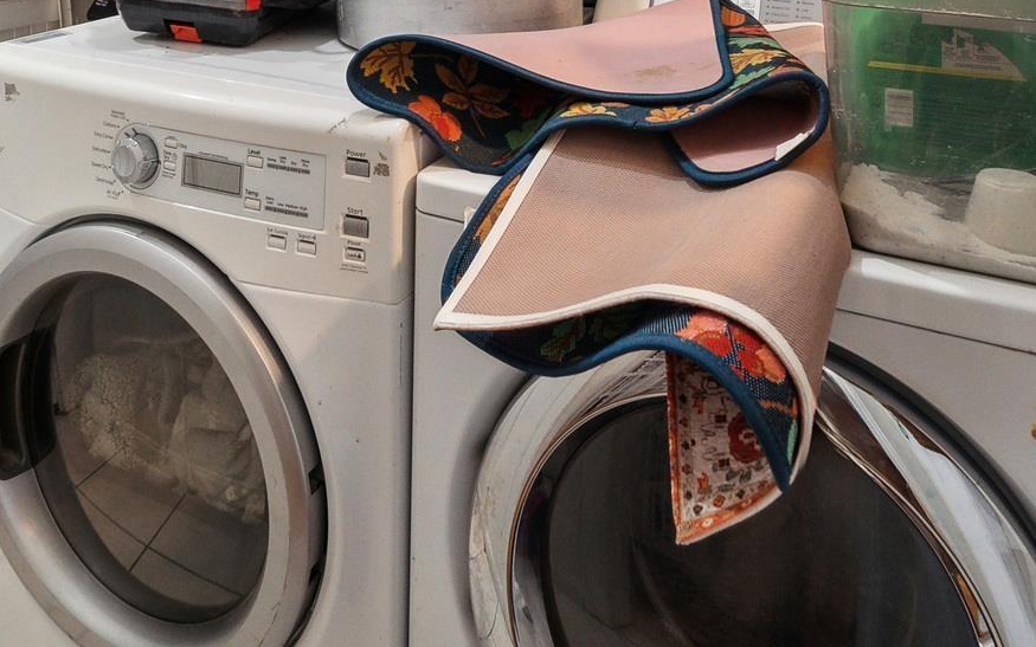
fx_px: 875
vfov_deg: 32.6
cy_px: -152
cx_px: 472
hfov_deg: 61.1
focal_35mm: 31
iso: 2500
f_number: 5.6
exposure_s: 1/60
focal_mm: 13
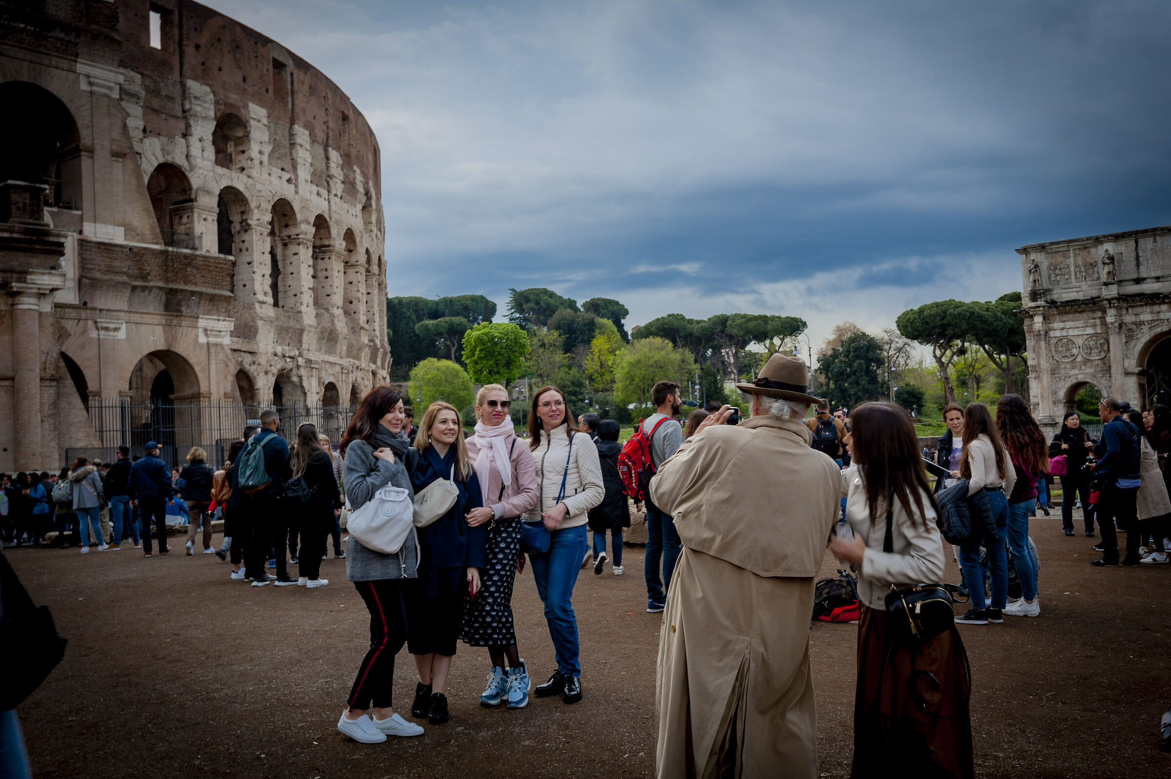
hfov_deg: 54.5
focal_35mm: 35
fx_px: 1138
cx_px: 586
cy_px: 390
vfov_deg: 37.8
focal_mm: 35
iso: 200
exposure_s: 1/30
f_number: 10
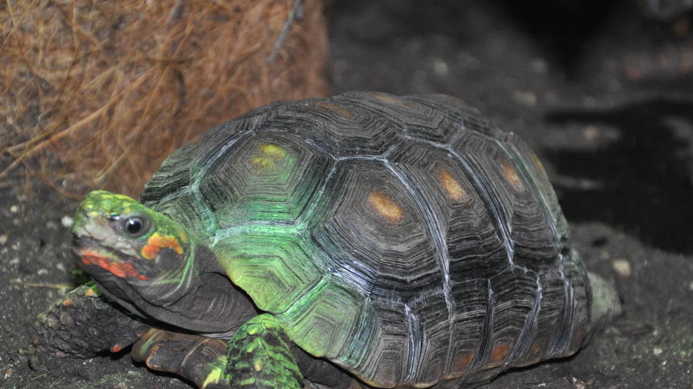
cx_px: 331
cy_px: 226
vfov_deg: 5.5
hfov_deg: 9.8
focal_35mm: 219
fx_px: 4024
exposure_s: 1/60
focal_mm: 92
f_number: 5.6
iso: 800
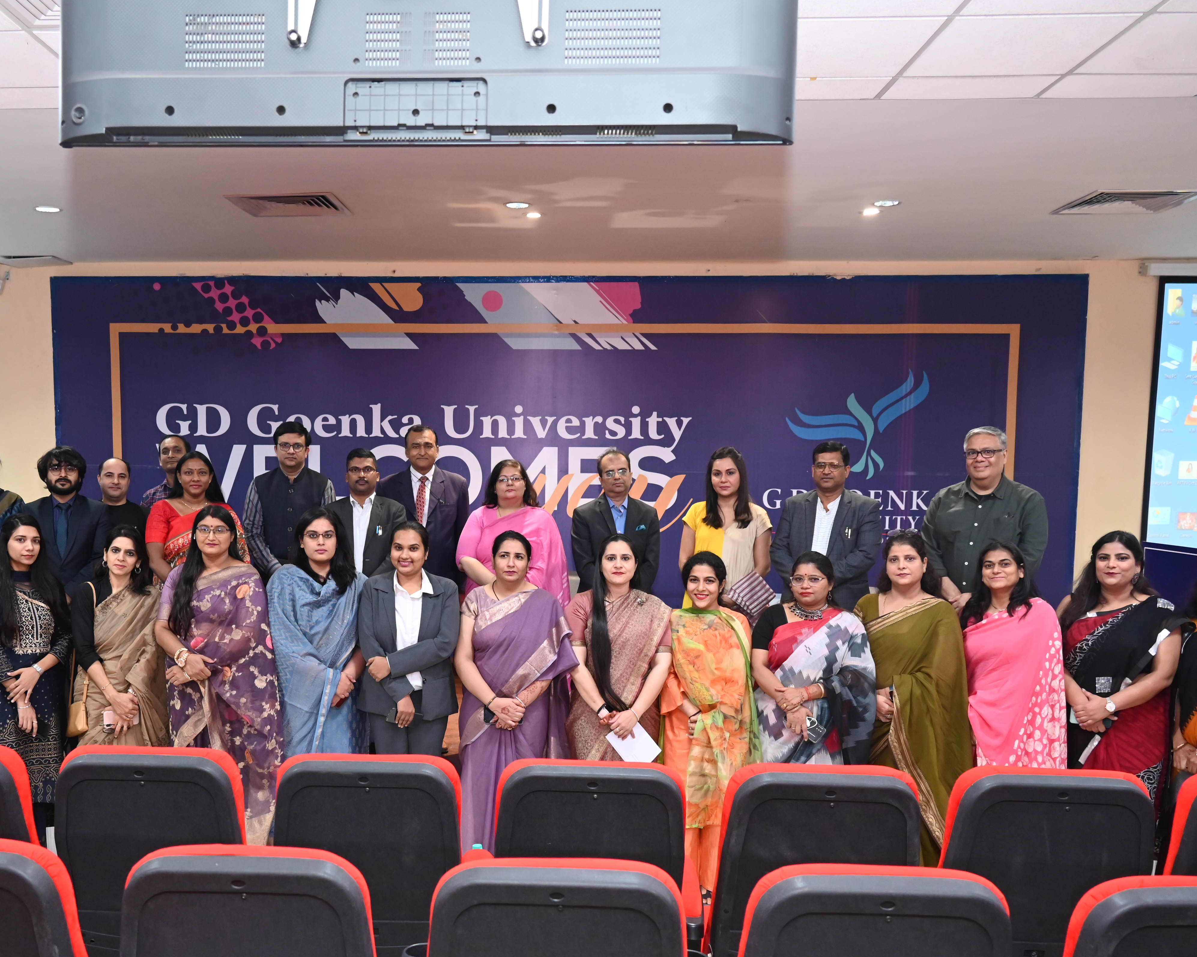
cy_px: 590
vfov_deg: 43.1
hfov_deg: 52.4
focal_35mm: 34
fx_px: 1205
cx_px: 461
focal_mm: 24
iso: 1800
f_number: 4
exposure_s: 1/60
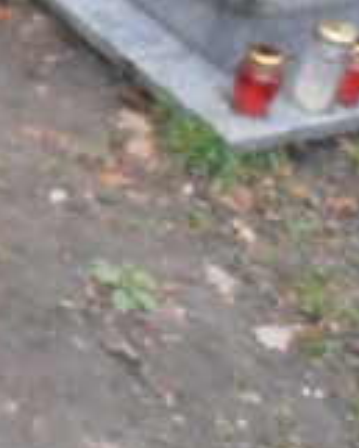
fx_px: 1234
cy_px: -159
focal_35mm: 93
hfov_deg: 13.0
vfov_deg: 18.9
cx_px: -479
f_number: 3
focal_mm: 4.2
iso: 80
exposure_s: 1/40
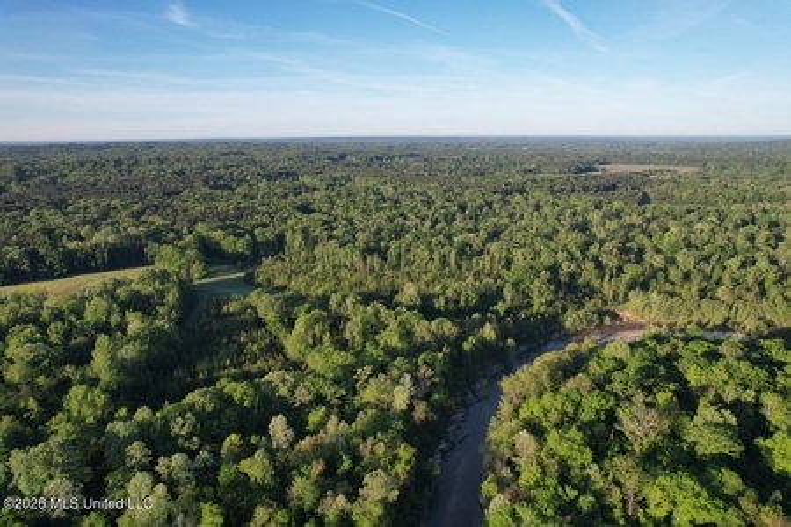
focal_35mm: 22
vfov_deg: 57.2
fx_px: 483
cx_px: 396
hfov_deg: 78.6
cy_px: 264
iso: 100
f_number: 2.8
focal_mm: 8.38
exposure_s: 1/1000
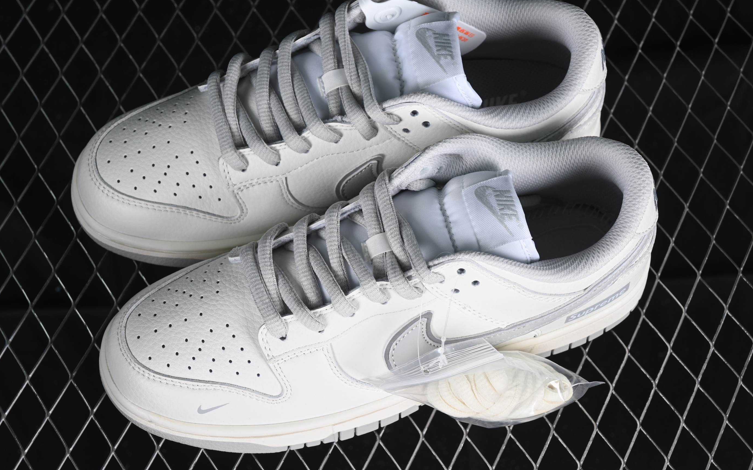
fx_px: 1580
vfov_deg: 16.9
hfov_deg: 26.8
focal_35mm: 77
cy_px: 227
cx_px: 377
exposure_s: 1/80
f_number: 7.1
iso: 160
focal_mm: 50
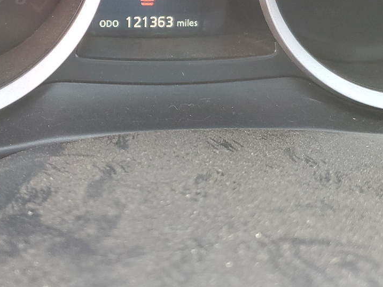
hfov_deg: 33.2
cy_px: 6
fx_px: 642
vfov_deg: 24.2
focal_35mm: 58
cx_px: 163
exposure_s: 1/120
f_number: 1.5
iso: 83
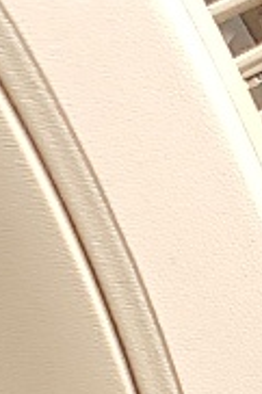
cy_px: 119
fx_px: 2603
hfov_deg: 4.4
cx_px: 1613
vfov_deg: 8.7
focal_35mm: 238
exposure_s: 1/1250
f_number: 1.5
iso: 50
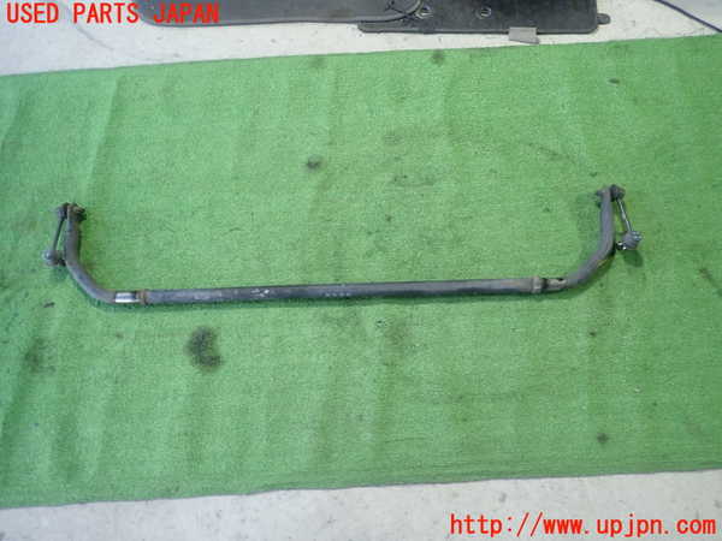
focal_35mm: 25
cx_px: 361
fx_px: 521
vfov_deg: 54.9
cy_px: 270
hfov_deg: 69.4
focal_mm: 4.5
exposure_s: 1/50
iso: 200
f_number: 2
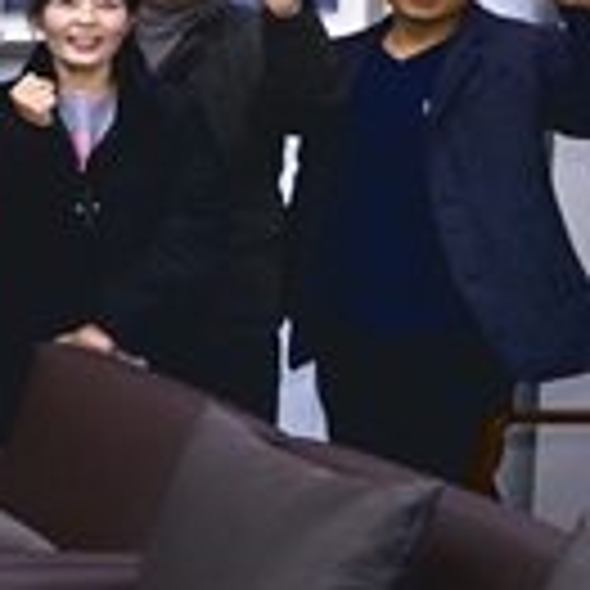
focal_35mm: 101
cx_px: -829
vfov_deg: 17.1
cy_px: 97
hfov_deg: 13.0
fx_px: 1948
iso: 640
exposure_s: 1/200
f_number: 6.3
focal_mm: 24
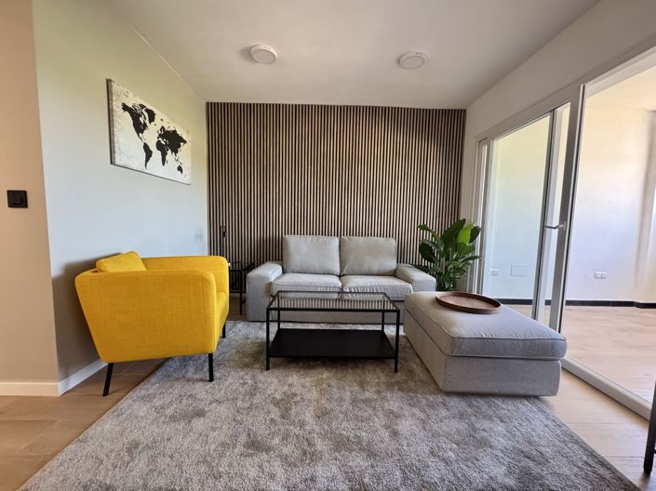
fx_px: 265
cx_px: 328
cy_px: 246
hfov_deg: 102.1
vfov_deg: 85.6
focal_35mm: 14
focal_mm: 2.22
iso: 320
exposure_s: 1/100
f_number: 2.2
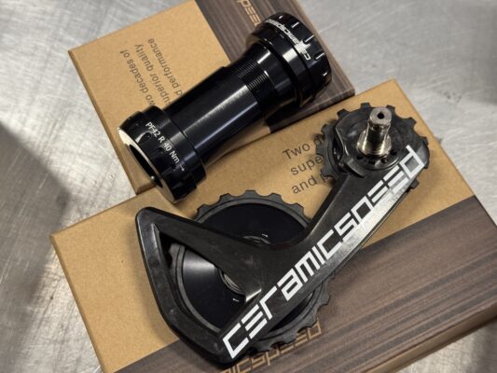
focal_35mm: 48
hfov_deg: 39.6
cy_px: 186
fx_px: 689
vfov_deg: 30.3
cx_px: 248
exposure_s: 1/60
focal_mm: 6.76
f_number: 1.78
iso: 250
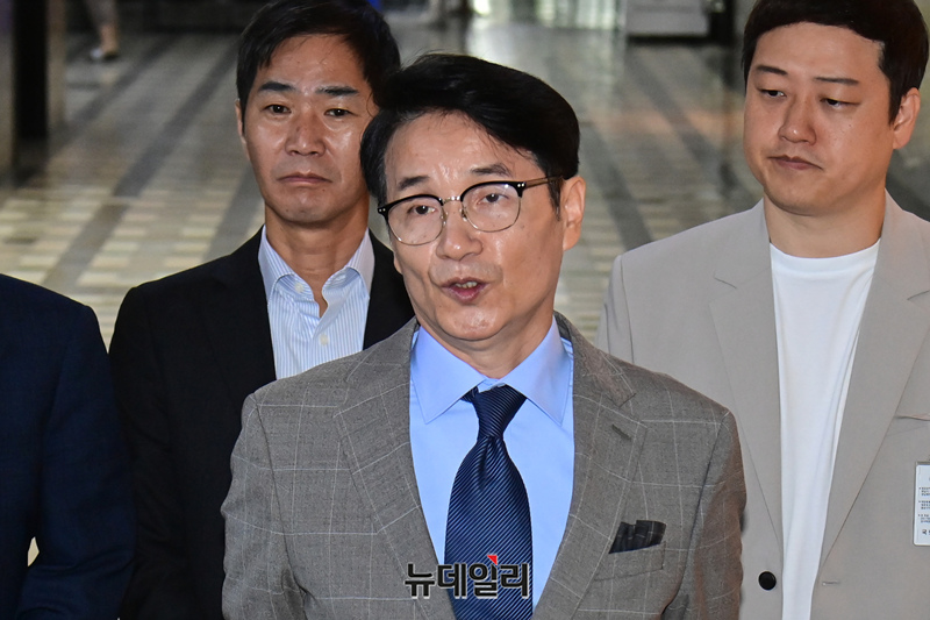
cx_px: 465
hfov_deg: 22.1
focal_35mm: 92
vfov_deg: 14.9
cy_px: 310
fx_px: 2376
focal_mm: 92
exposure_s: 1/250
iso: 6400
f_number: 7.1
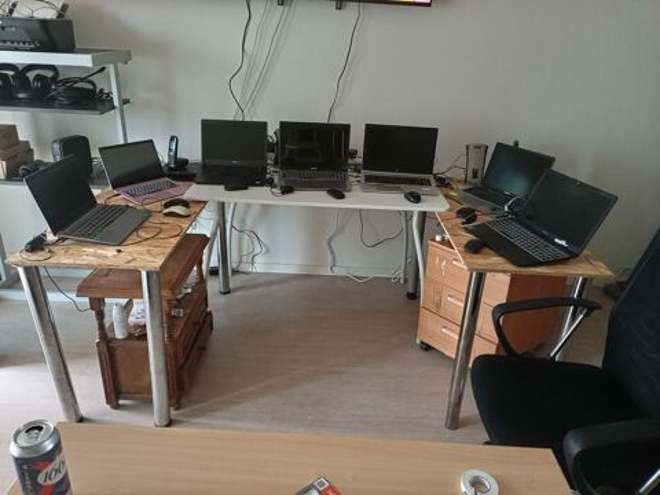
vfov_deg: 53.1
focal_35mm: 26
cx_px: 330
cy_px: 248
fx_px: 496
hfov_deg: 67.3
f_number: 1.8
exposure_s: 1/25
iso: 457
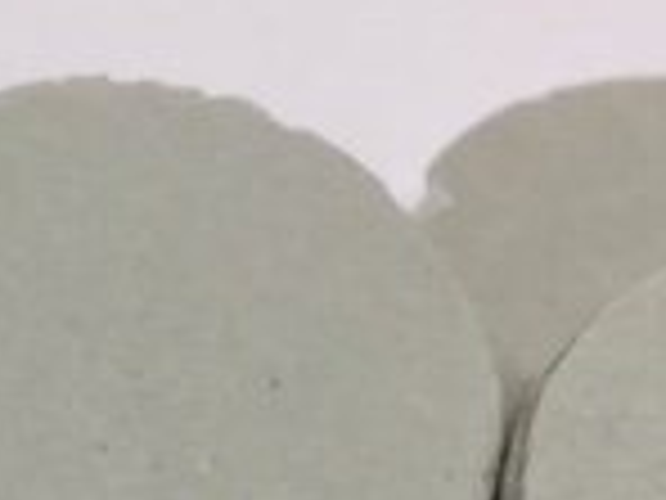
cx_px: -108
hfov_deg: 15.3
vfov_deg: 11.4
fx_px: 2405
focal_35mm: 125
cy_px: 734
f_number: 2.2
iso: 40
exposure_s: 1/50
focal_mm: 4.15
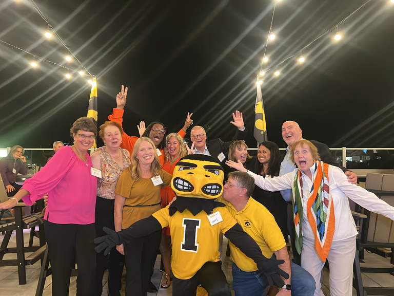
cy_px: 148
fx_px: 296
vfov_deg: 53.1
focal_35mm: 26
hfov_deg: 67.3
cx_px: 197
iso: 1000
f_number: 1.5
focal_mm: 5.7
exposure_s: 1/62
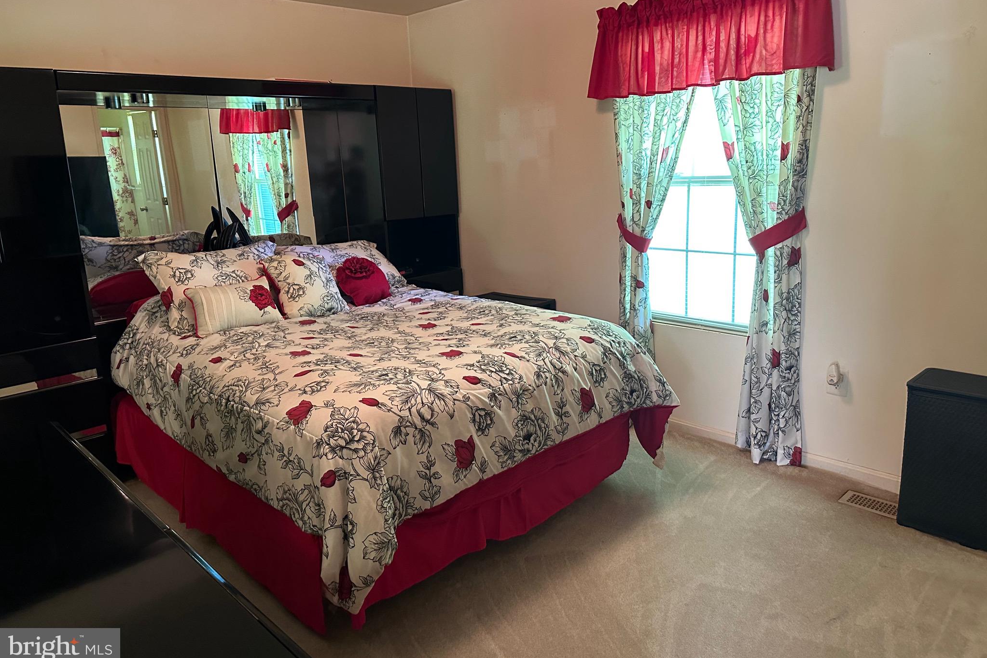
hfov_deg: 71.5
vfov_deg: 51.2
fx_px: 685
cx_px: 494
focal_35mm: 25
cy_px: 297
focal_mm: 6.86
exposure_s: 1/60
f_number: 1.78
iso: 500
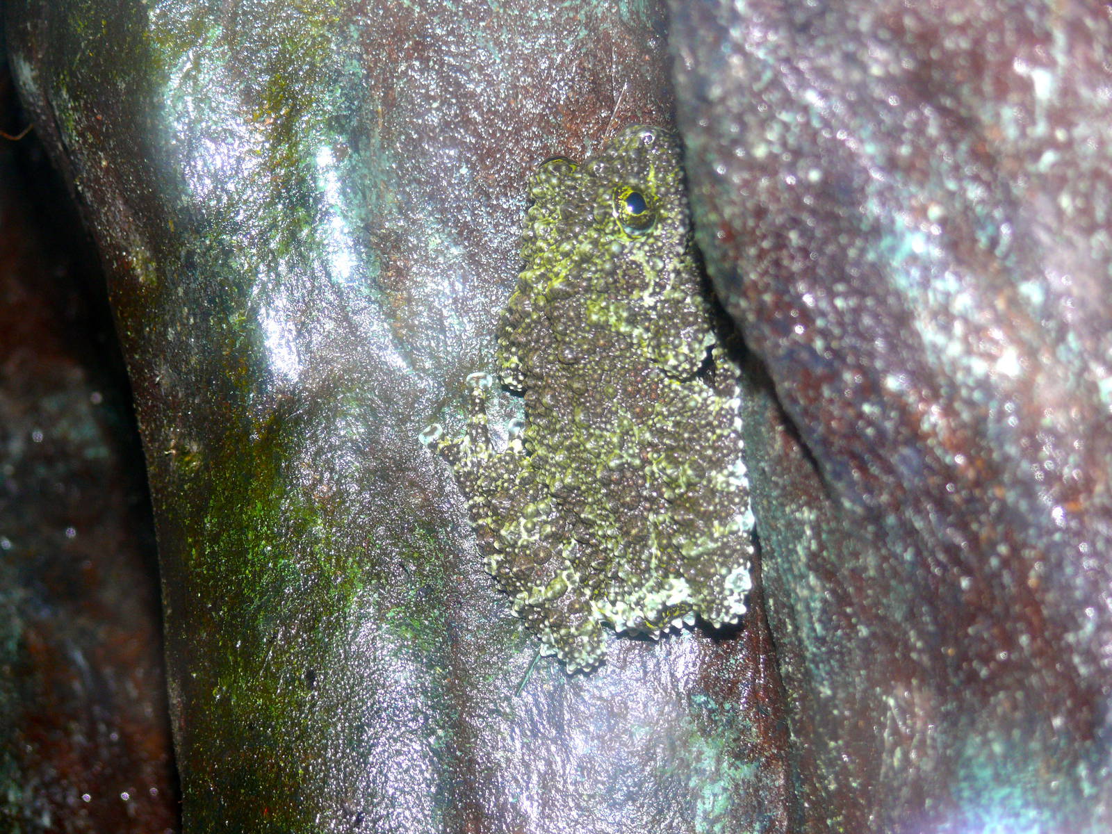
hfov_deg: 18.0
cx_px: 556
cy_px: 417
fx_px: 3502
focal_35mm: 109
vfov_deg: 13.6
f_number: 3.6
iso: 100
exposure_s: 1/30
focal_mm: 23
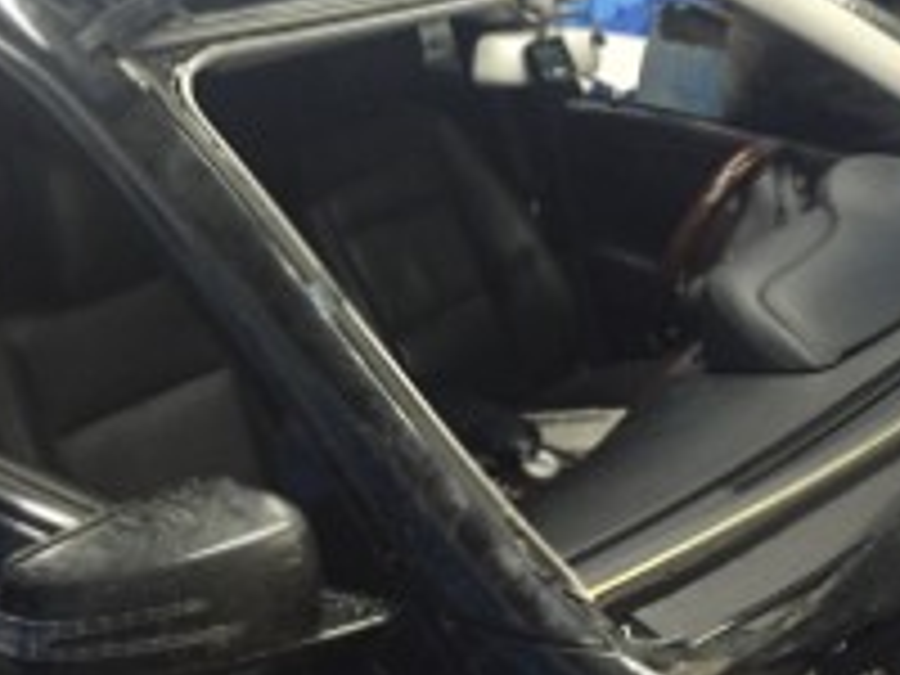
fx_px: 1508
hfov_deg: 32.8
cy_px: 360
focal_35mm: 58
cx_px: 626
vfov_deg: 25.2
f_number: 2.2
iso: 250
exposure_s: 1/17
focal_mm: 4.15
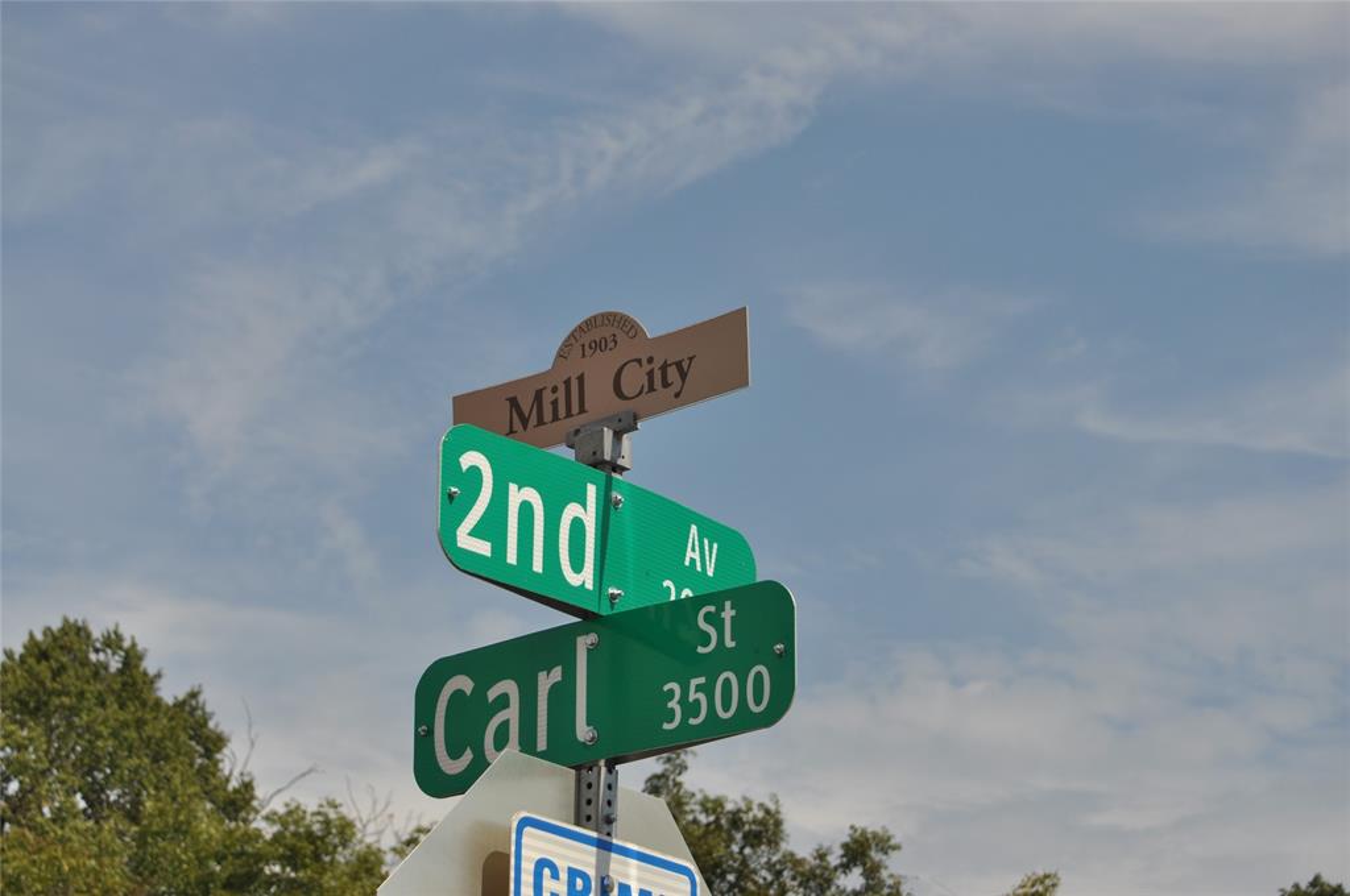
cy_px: 448
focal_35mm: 120
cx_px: 675
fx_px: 4494
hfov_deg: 17.1
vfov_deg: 11.4
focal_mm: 80
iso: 200
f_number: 8
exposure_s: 1/1000
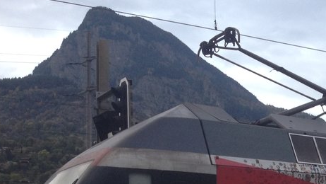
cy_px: 273
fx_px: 856
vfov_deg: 11.7
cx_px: 379
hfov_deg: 20.3
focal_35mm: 99
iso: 50
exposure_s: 1/24
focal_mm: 4.28
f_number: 2.4
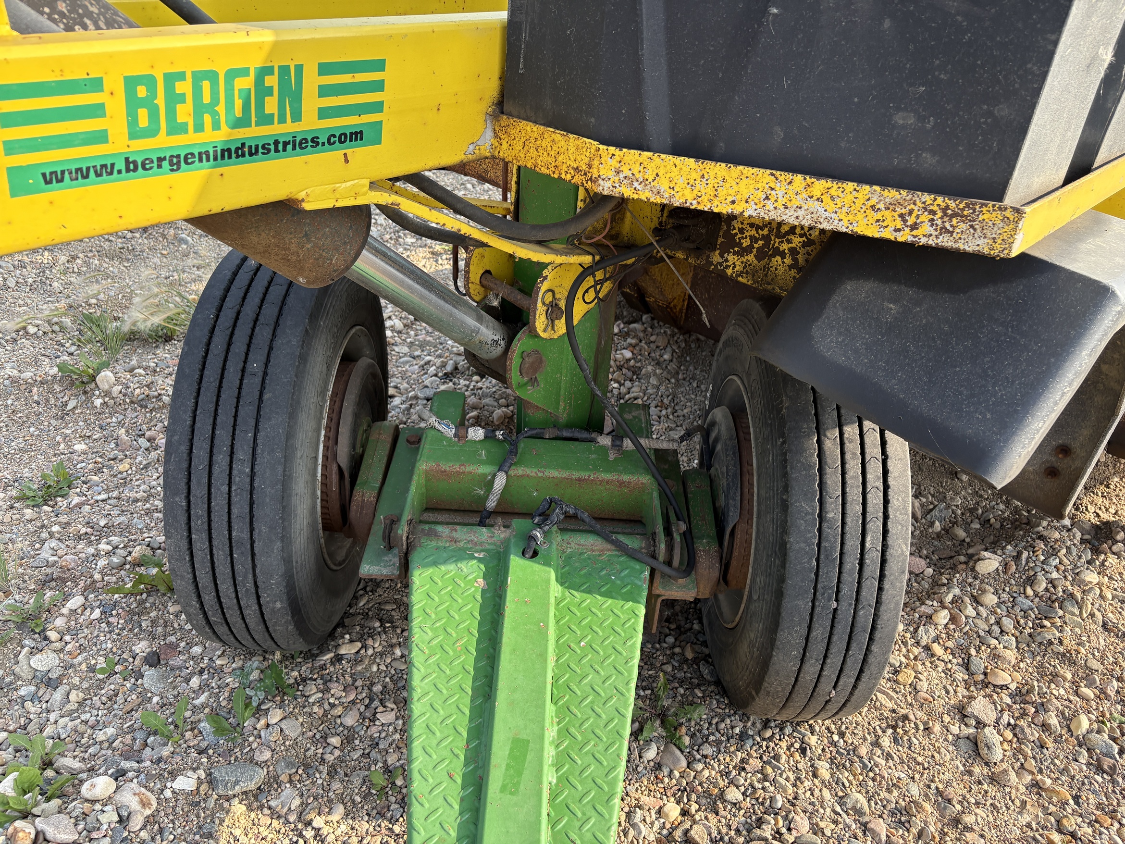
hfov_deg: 67.3
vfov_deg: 53.1
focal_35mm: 26
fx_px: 845
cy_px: 422
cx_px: 562
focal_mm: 5.96
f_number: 1.6
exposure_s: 1/739
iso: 64
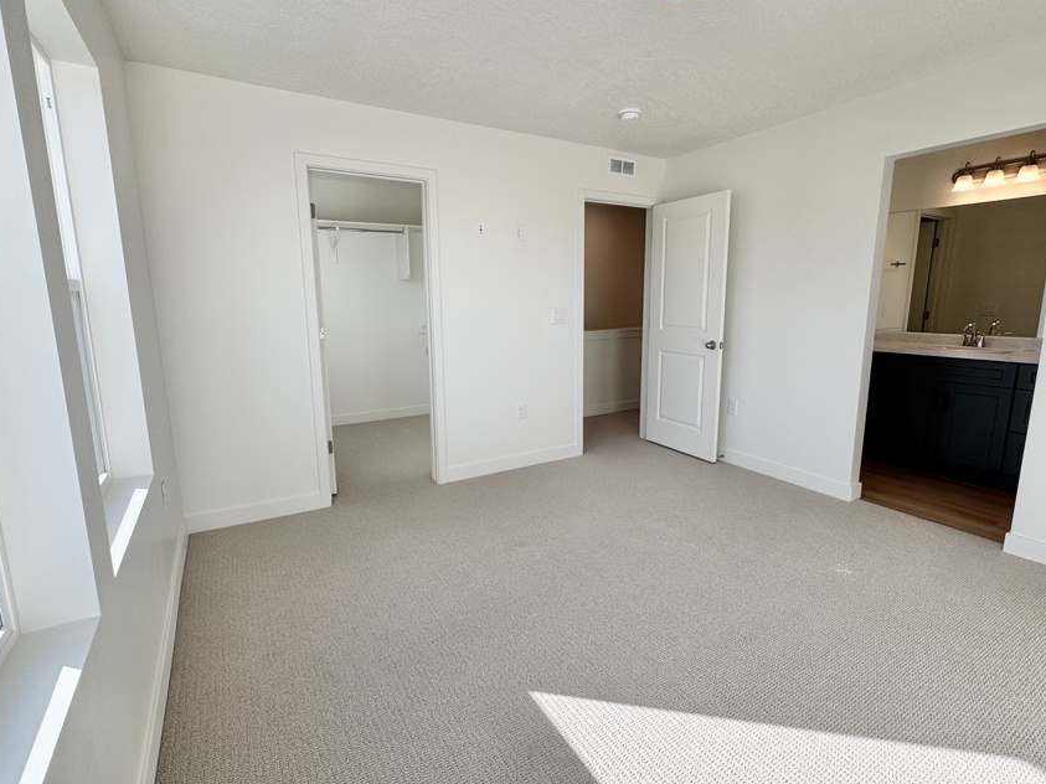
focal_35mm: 17
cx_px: 529
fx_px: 514
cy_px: 387
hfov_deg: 91.0
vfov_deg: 74.7
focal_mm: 2.22
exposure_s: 1/335
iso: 40
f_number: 2.2
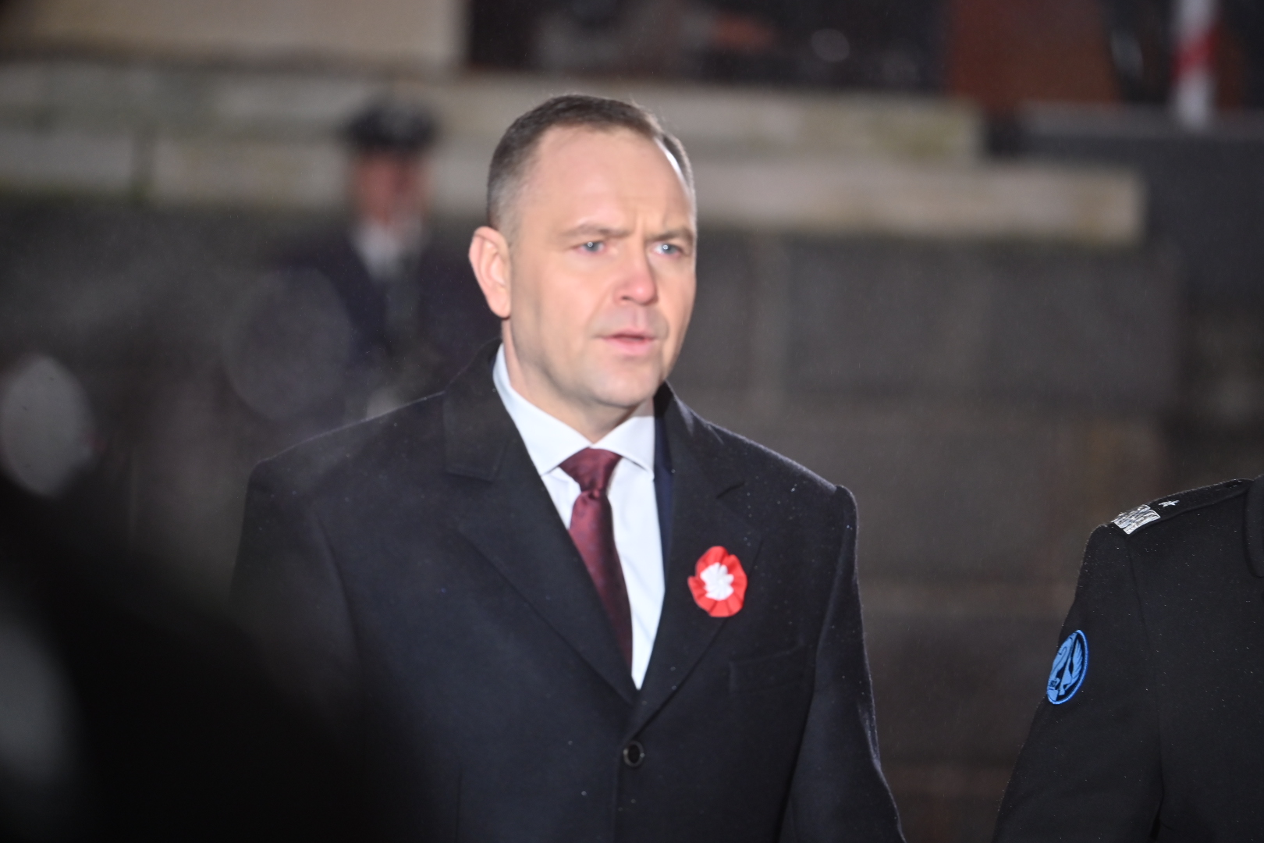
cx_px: 632
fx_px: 6320
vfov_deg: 7.6
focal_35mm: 180
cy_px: 422
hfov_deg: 11.4
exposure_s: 1/250
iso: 1100
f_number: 2.8
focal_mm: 180
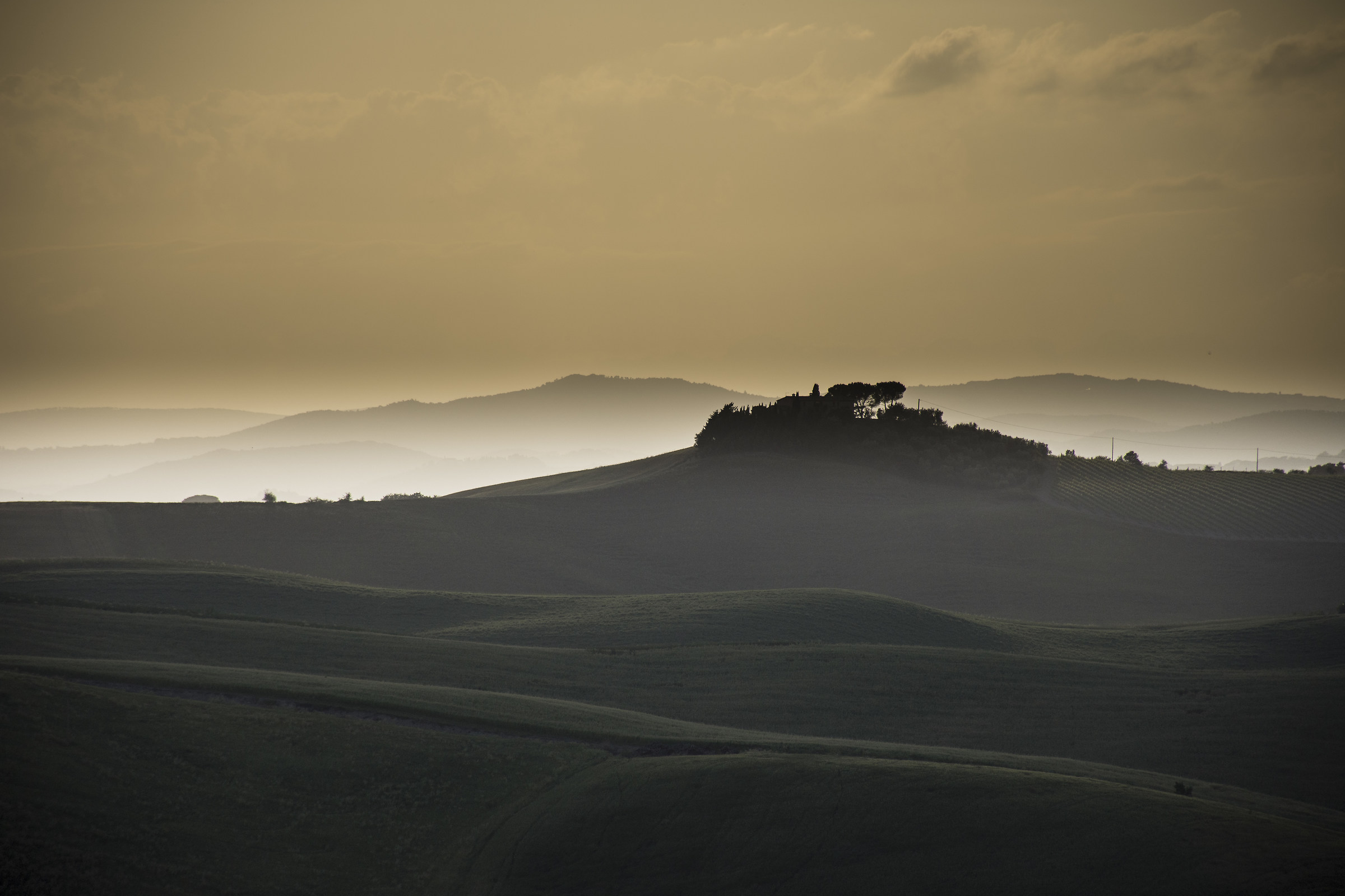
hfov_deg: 9.8
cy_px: 448
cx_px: 672
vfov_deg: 6.5
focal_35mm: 210
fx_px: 7845
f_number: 5.6
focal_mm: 140
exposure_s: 1/2000
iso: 160
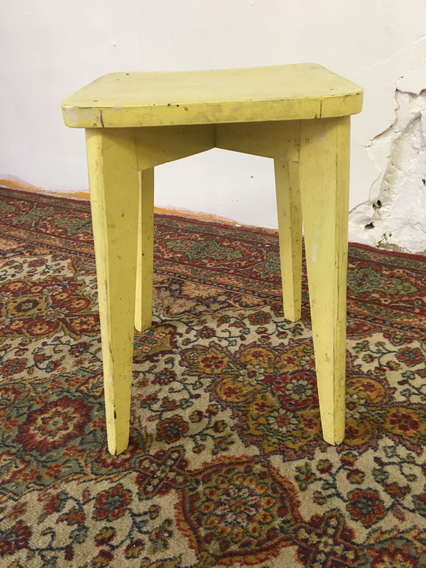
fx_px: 476
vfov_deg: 61.7
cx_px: 213
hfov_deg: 48.2
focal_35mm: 29
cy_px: 284
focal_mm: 4.15
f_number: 2.2
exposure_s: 1/33
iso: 160
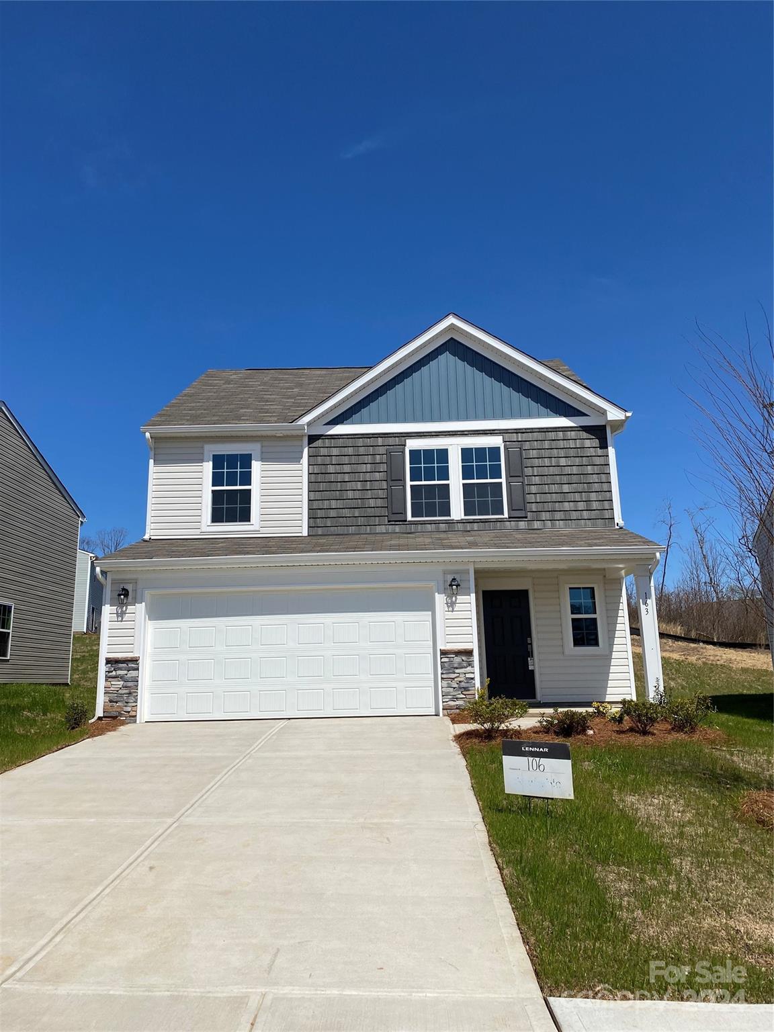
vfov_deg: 67.3
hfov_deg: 53.1
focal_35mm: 26
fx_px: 775
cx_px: 387
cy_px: 516
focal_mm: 4.25
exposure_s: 1/5747
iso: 32
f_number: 1.8
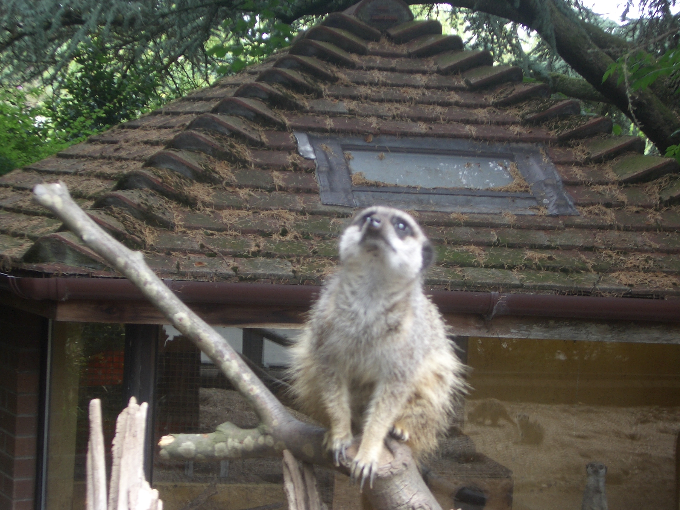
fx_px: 1454
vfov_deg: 19.9
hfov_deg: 26.3
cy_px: 255
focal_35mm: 74
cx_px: 340
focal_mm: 12.2
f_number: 3.9
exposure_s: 1/80
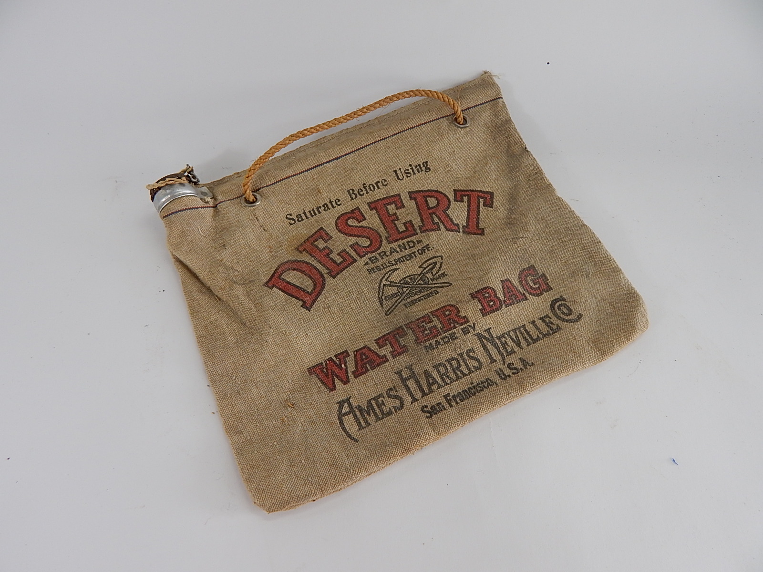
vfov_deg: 61.1
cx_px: 382
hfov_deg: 76.4
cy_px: 286
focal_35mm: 22
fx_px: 485
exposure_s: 1/80
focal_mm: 4
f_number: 3
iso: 125
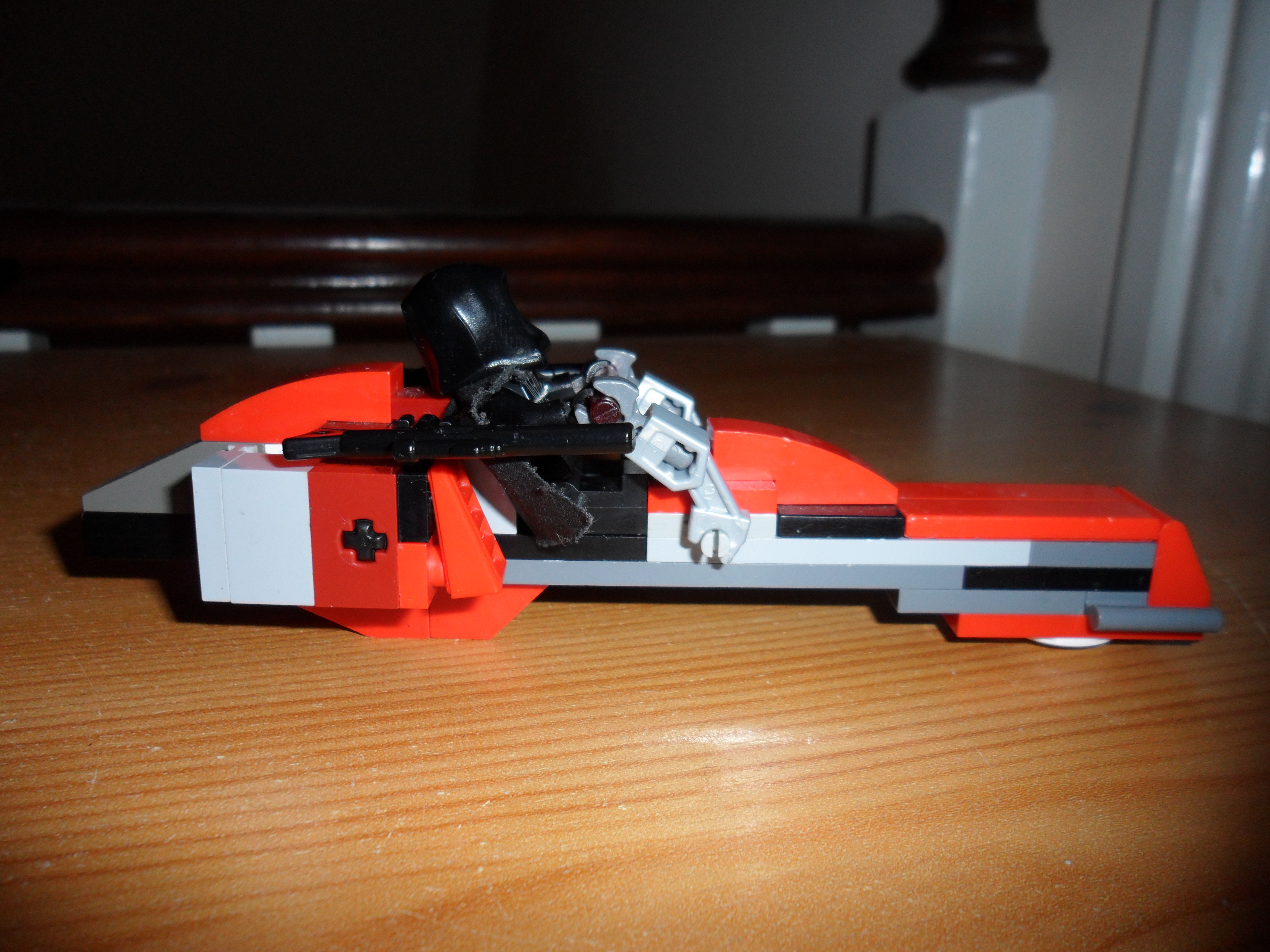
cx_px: 635
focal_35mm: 27
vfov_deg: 51.4
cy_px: 476
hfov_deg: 65.3
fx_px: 991
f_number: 8.9
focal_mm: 4.9
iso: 100
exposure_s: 1/45
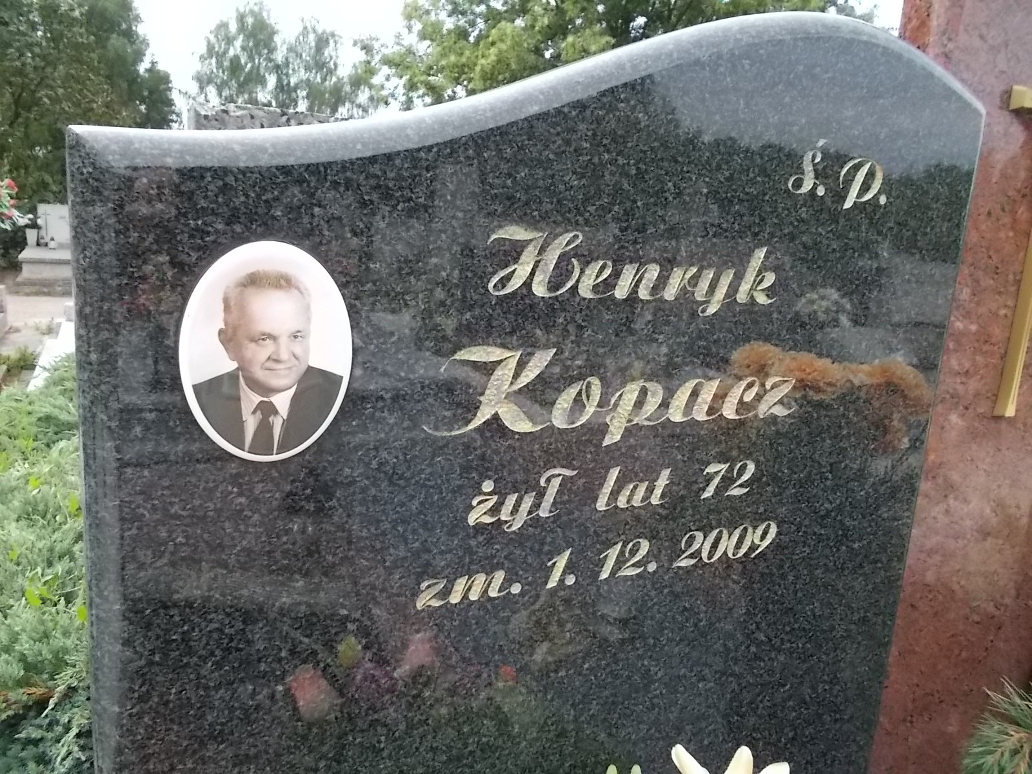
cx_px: 516
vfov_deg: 53.1
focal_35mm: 26
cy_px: 387
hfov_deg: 67.3
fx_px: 775
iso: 400
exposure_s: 1/250
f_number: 8
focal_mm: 4.6
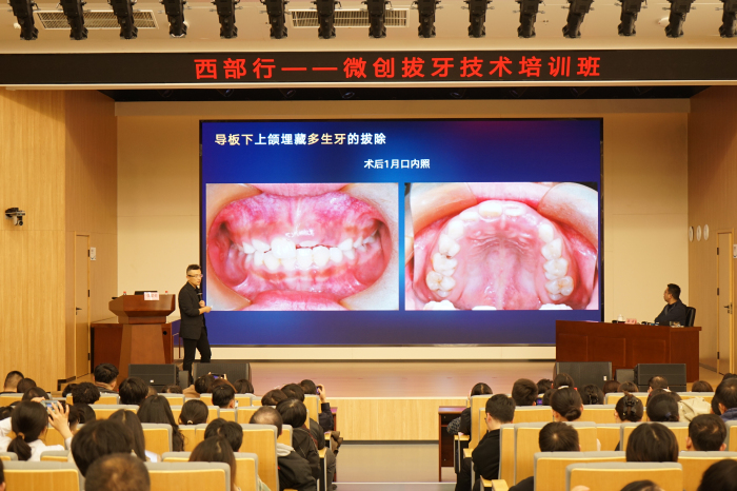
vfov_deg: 19.4
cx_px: 368
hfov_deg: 28.9
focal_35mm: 70
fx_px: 1432
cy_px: 246
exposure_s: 1/25
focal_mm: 70
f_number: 5.6
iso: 640
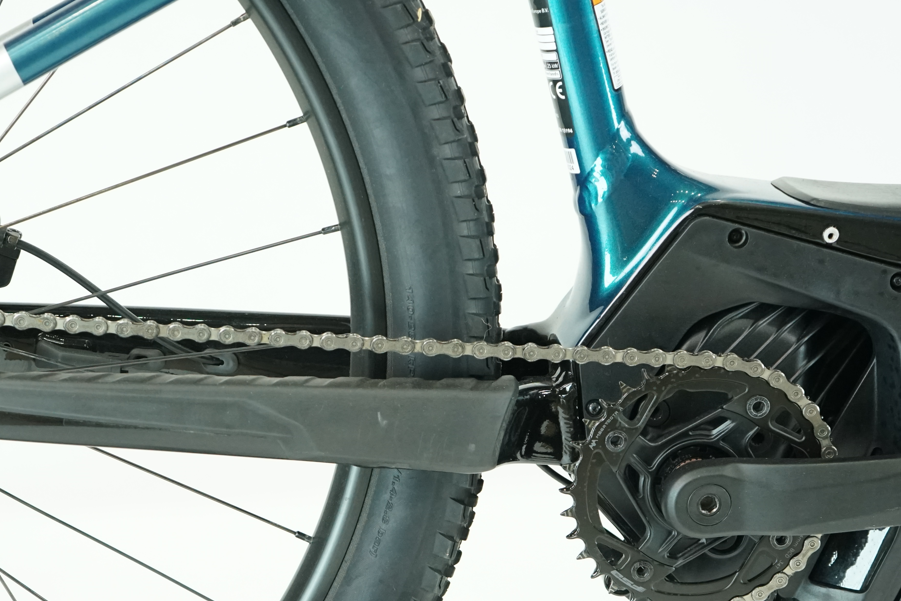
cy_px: 465
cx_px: 328
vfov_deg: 18.8
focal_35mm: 72
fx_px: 1802
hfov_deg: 28.0
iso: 2500
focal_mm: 42
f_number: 5
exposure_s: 1/200
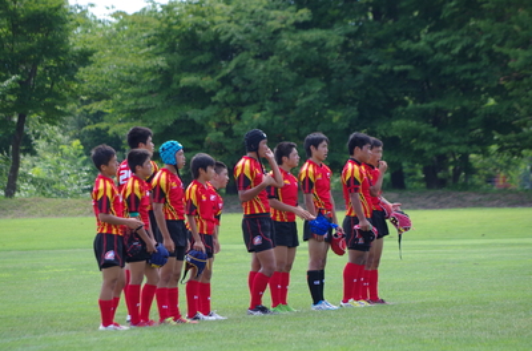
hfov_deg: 6.0
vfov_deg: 4.0
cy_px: 176
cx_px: 266
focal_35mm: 345
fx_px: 5082
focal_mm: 230
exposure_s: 1/640
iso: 800
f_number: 7.1
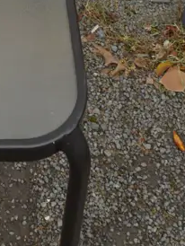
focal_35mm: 112
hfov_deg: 12.6
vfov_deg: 15.2
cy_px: -199
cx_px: -85
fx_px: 797
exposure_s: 1/160
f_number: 4.5
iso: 200
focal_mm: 15
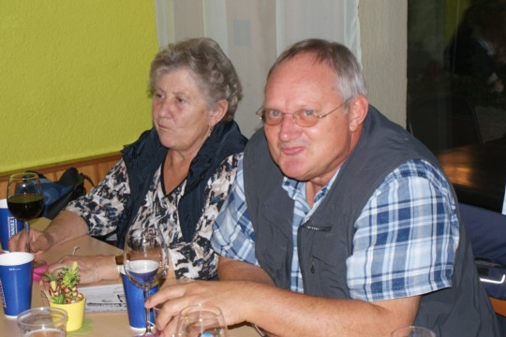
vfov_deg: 22.6
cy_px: 168
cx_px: 253
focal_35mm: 60
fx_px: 843
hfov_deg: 33.4
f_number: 5.6
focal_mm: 40
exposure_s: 1/60
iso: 400
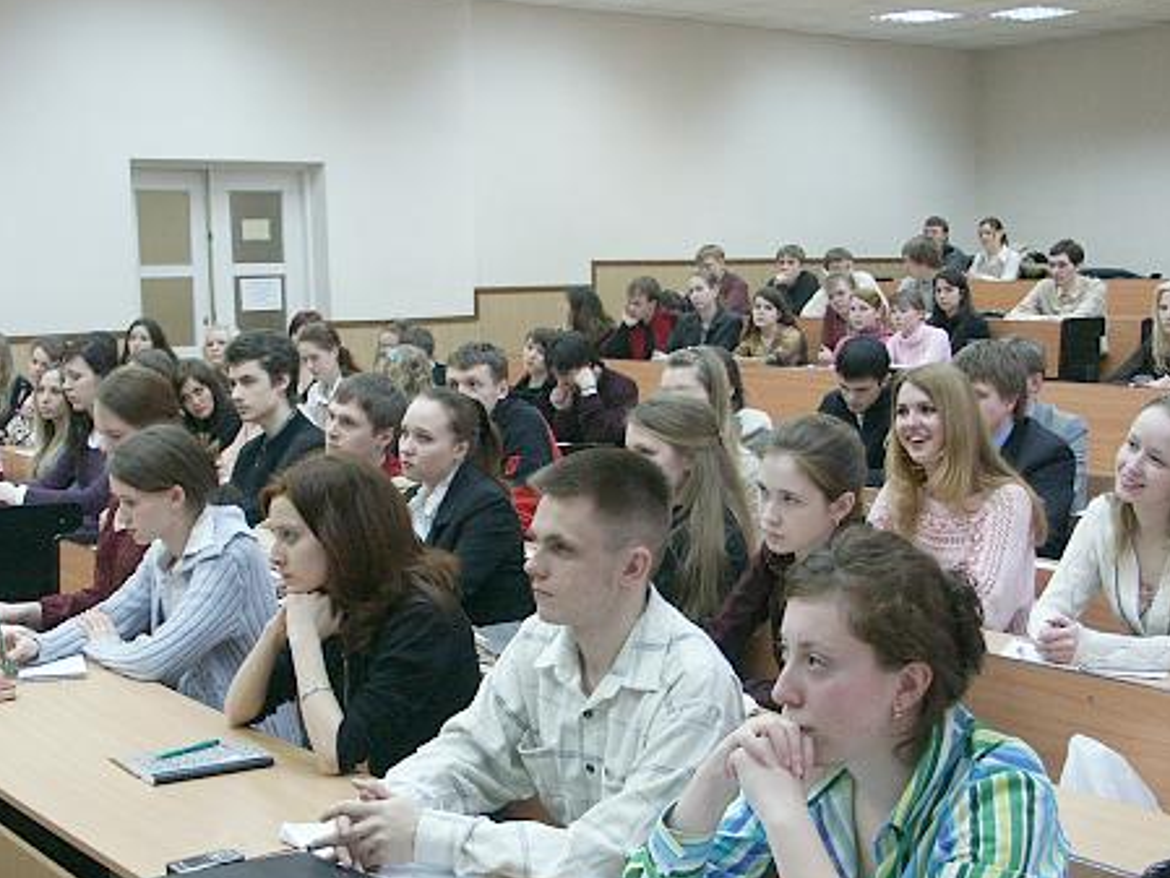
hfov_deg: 40.4
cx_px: 558
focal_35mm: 47
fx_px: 1589
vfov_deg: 30.8
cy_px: 529
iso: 160
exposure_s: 1/45
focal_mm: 8.52
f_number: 2.8
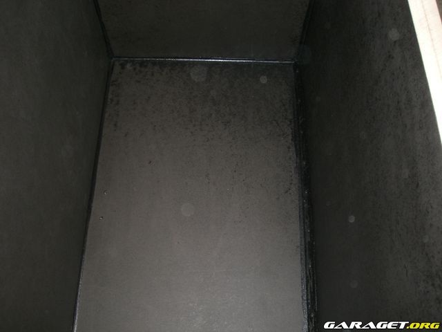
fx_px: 485
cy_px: 166
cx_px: 221
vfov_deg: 37.7
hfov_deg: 49.0
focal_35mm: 38
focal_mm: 6.2
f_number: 2.7
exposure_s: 1/60
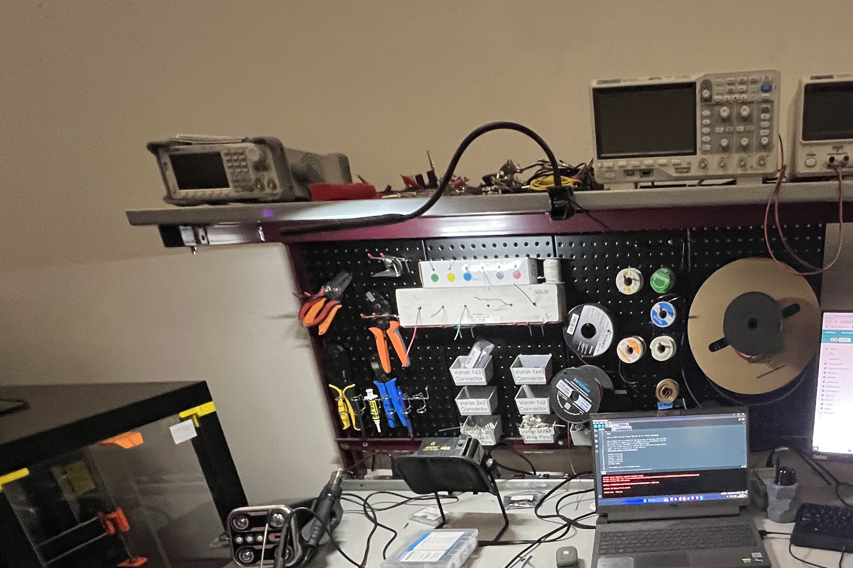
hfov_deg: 65.6
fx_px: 592
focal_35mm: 25
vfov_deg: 46.1
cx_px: 673
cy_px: 515
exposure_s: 1/60
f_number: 1.8
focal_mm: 1.57
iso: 640
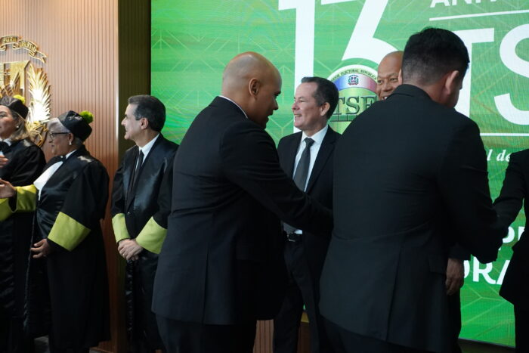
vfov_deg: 42.3
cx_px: 264
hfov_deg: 60.3
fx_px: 456
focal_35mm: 31
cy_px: 176
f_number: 4.5
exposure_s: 1/320
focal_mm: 21
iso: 5000
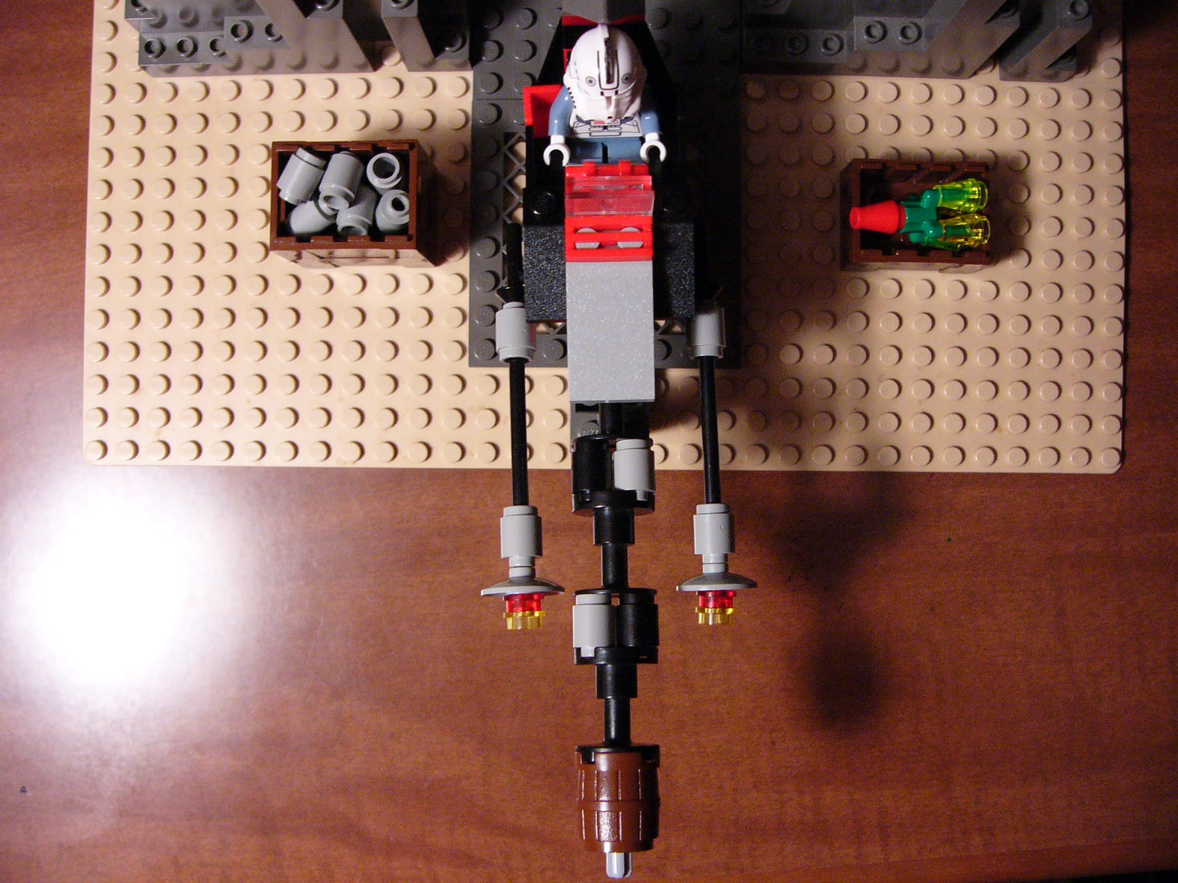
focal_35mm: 36
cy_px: 442
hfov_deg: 51.4
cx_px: 589
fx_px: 1225
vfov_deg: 39.7
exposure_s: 1/20
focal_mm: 6
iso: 200
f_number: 2.8
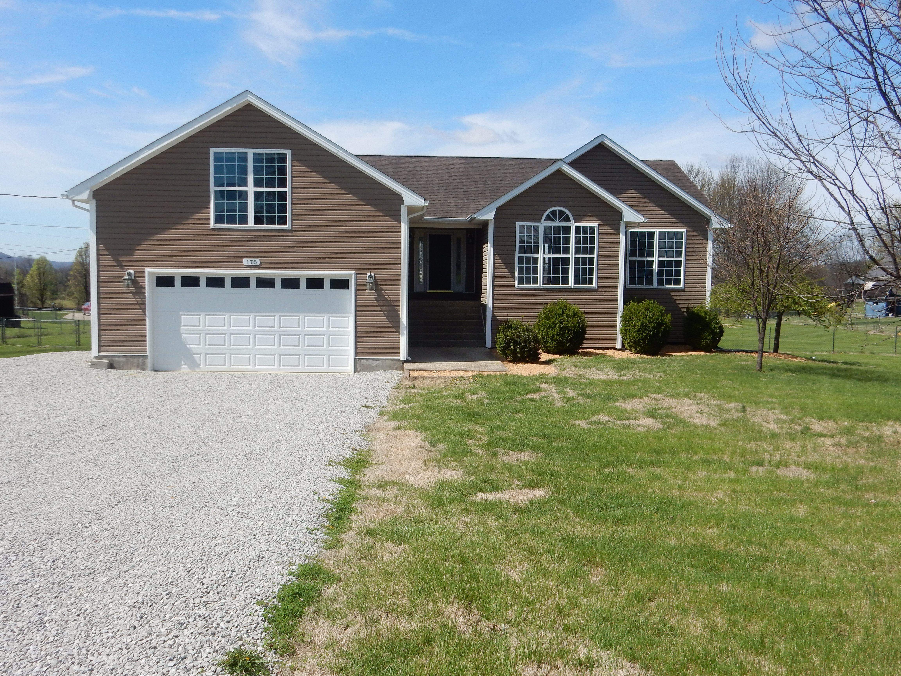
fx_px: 781
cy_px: 338
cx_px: 450
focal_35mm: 30
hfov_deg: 60.0
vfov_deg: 46.8
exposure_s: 1/1250
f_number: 4
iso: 125
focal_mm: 5.4
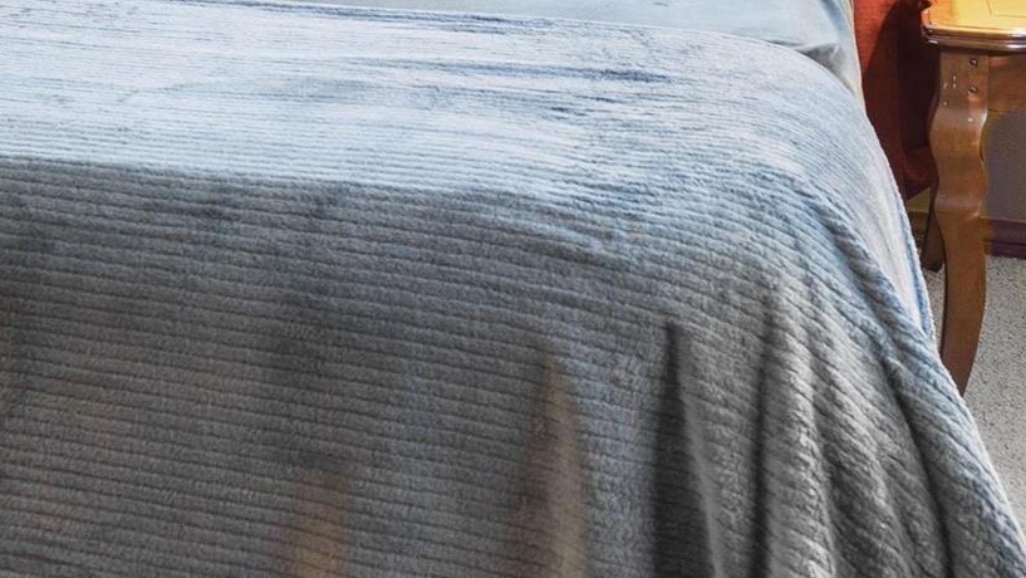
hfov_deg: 32.7
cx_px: 255
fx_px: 1714
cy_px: -302
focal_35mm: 63
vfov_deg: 17.2
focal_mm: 16
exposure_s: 2.5
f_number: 7.1
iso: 400
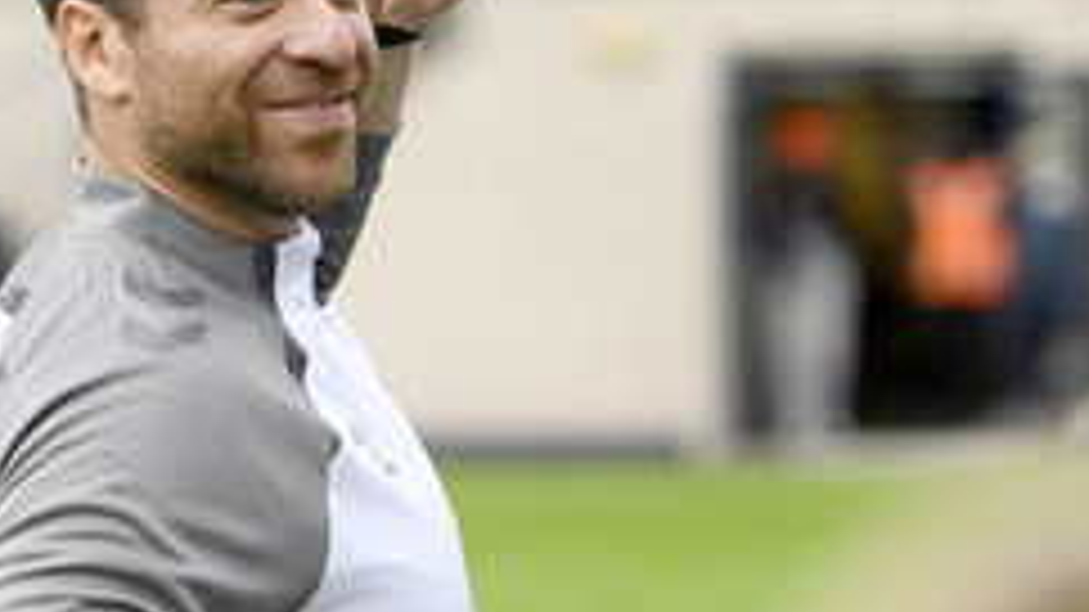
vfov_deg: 4.4
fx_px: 7881
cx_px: 254
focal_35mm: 273
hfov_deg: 7.9
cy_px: 364
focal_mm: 140
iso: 1250
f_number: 4.5
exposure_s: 1/2500
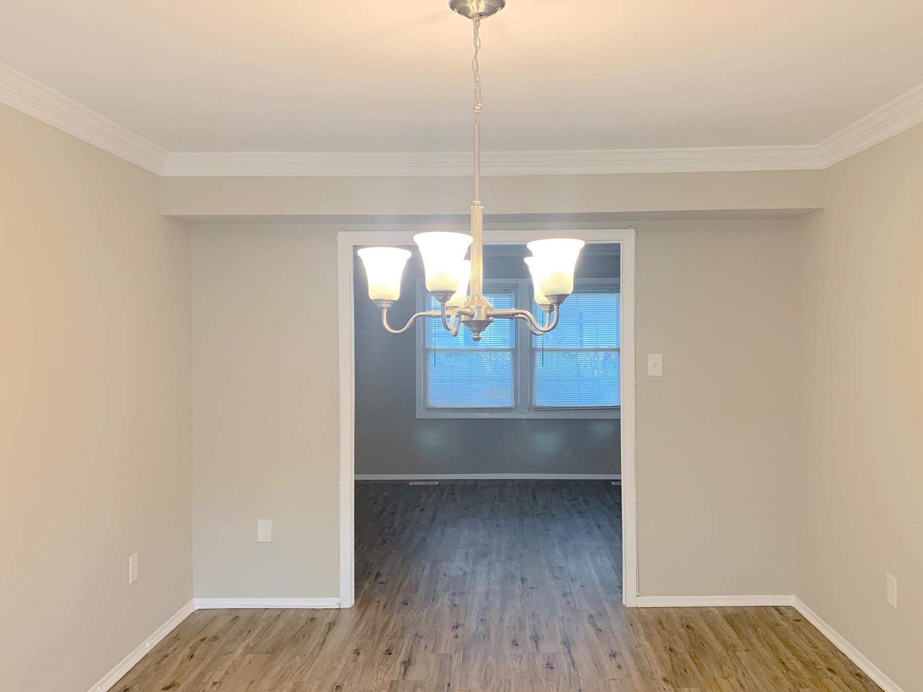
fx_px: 800
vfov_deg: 46.8
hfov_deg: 59.9
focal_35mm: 30
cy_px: 349
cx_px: 493
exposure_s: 1/60
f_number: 1.8
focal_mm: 4.25
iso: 80
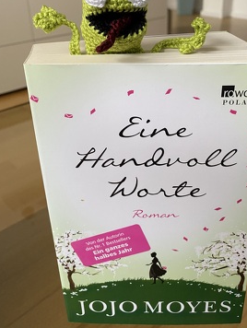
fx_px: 323
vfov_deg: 53.1
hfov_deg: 41.6
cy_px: 115
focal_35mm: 34
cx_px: 155
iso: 250
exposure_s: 1/60
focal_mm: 4.25
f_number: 1.8
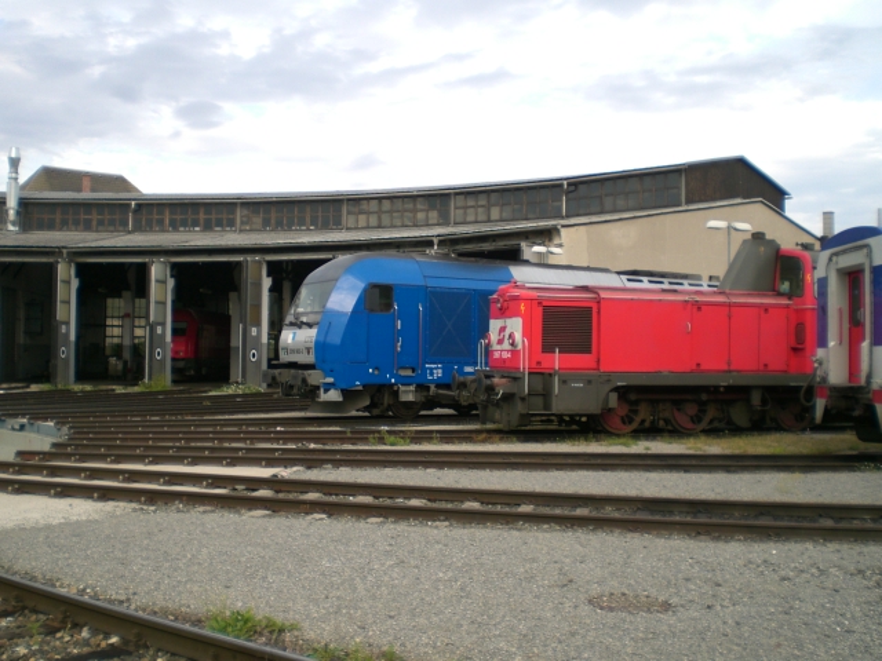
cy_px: 330
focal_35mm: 38
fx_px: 968
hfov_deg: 49.0
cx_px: 441
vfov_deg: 37.7
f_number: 3.1
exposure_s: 1/250
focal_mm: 6.3
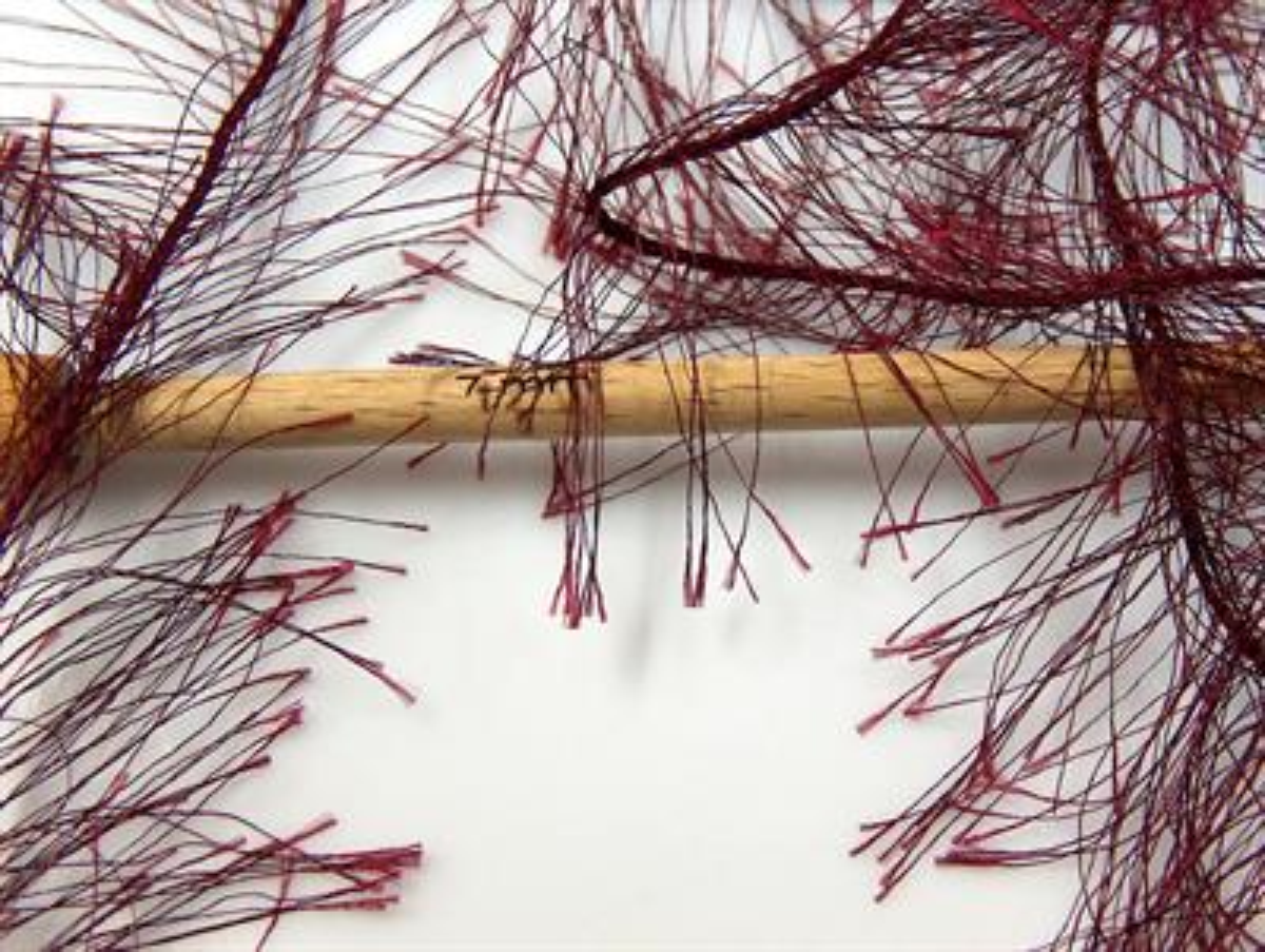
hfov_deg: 36.8
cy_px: 476
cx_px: 632
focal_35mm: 52
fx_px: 1903
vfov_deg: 28.1
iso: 200
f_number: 2.8
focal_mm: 10.64
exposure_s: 1/11.3
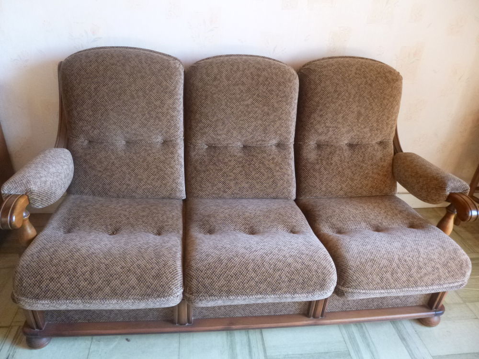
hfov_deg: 69.4
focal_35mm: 25
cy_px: 180
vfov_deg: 54.9
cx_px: 240
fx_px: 346
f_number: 3.1
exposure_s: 1/40
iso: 400
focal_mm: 4.5
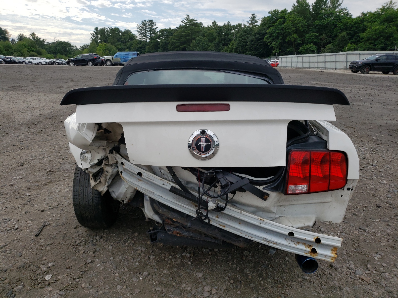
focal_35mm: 26
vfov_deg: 53.1
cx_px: 199
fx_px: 299
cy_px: 149
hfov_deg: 67.3
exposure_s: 1/2000
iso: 50
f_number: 1.5
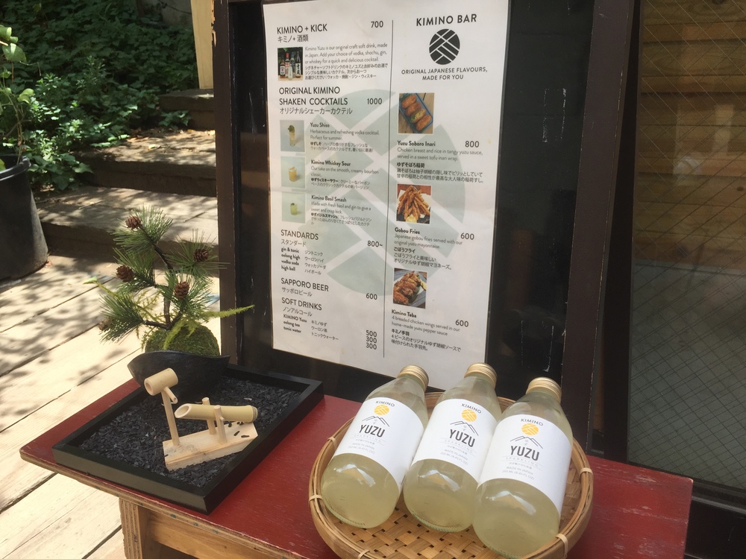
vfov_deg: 48.2
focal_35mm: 29
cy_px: 280
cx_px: 373
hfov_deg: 61.7
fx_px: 625
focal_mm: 4.15
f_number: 2.2
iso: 32
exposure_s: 1/501
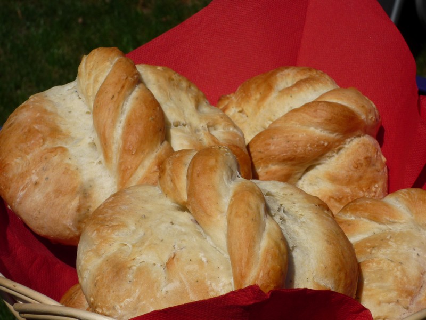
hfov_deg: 18.4
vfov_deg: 13.8
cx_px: 213
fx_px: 1317
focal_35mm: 107
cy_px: 160
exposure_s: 1/800
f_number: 7.1
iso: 100
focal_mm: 18.6
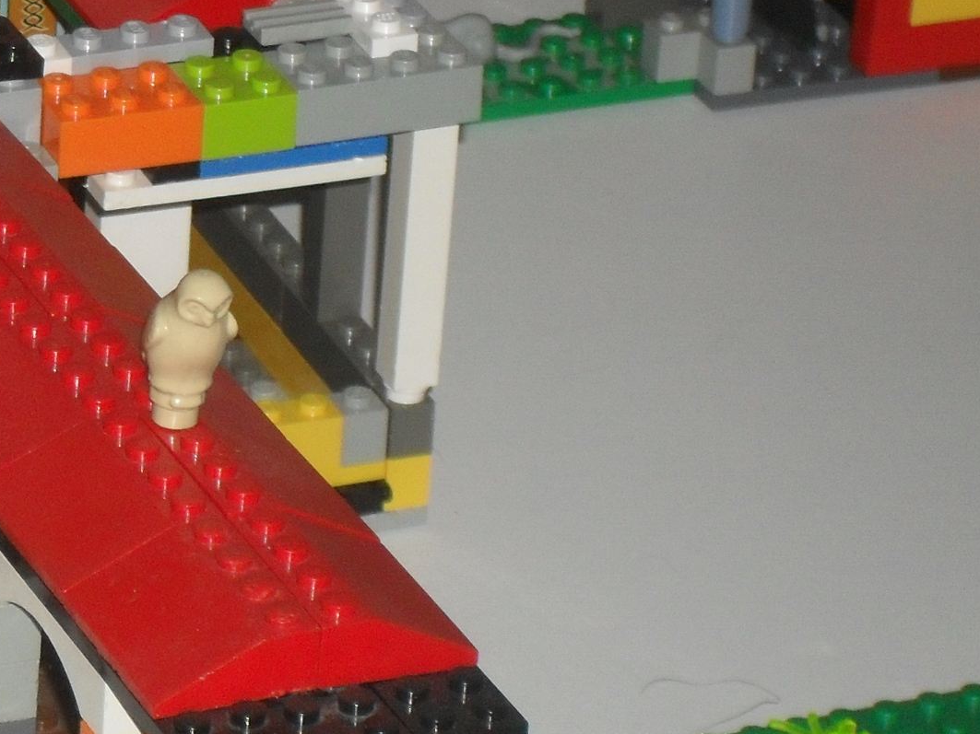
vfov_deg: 5.8
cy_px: 318
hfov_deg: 7.7
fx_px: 7247
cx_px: -176
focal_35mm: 256
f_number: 5.8
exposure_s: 1/60
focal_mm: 18.9
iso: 200
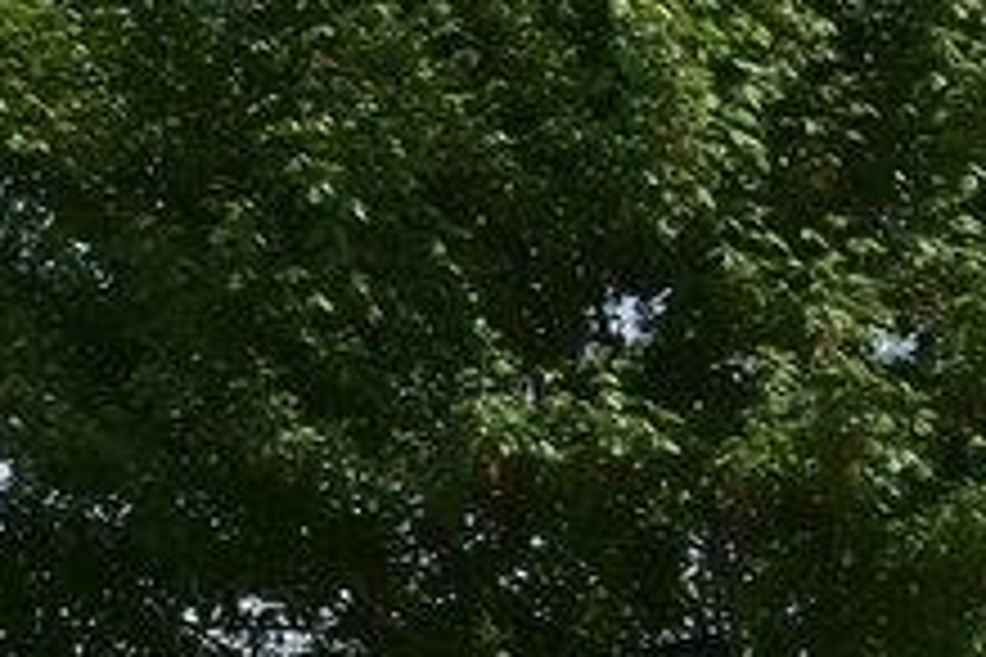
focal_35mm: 163
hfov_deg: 10.1
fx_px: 4464
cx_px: -1756
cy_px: 666
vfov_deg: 8.4
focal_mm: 18
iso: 100
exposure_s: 1/200
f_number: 10
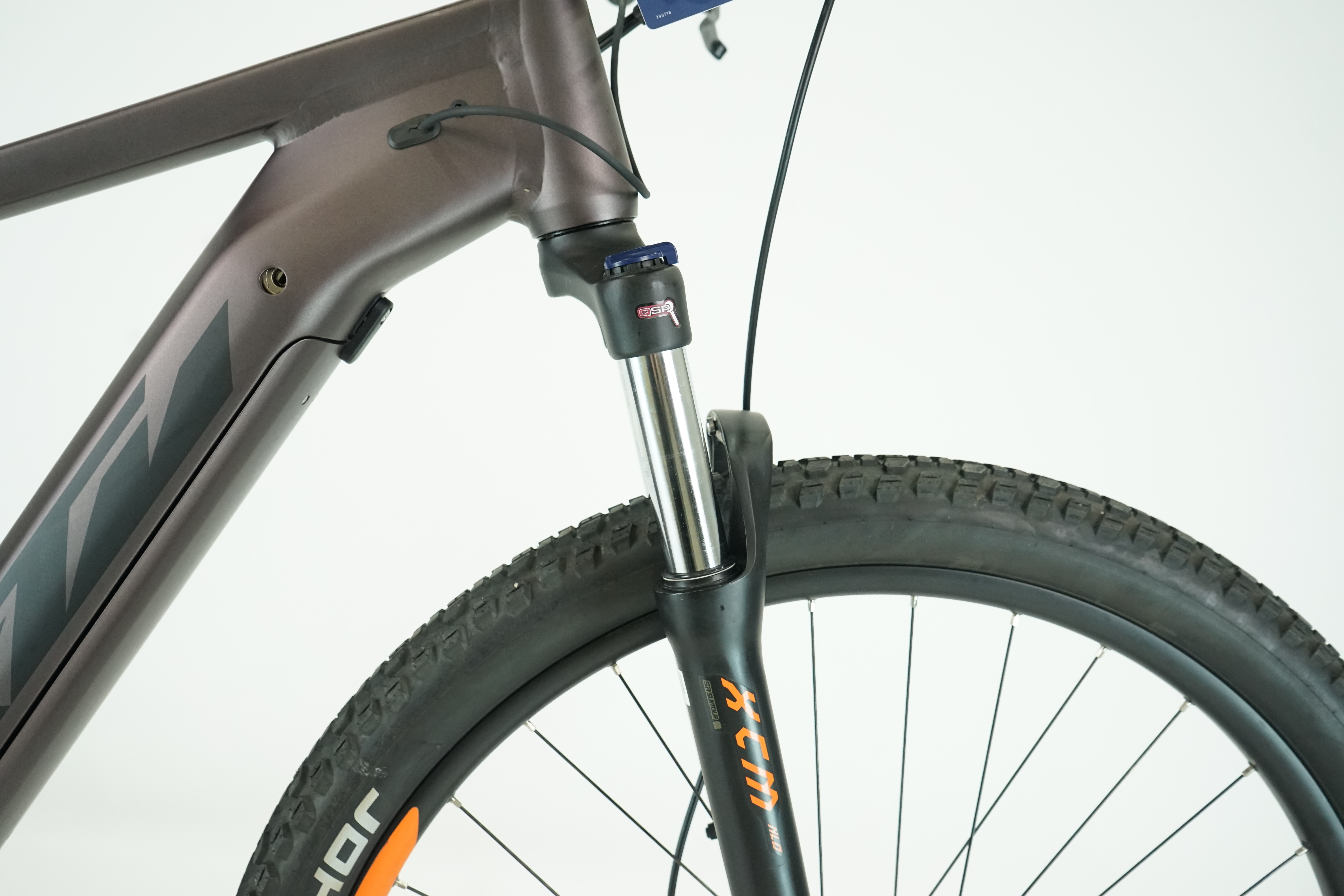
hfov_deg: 60.3
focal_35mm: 31
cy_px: 448
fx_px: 1157
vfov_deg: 42.3
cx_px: 672
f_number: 5.6
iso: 2500
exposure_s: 1/200
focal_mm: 31
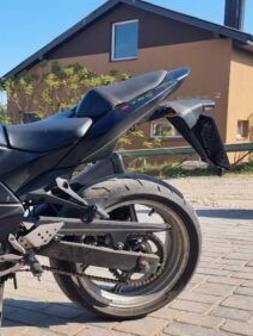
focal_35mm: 51
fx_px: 496
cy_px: 186
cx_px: -42
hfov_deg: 25.9
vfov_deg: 37.4
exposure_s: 1/625
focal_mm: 6.7
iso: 50
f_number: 1.8
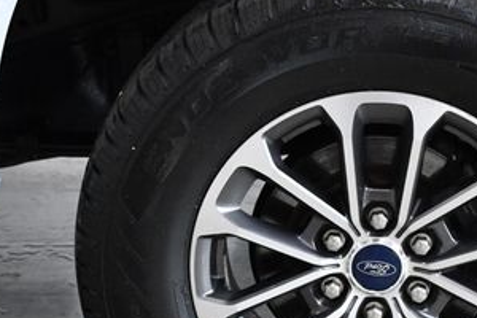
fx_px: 1471
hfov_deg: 18.3
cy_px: 246
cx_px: 358
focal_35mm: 111
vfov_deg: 12.3
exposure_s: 1/250
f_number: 9
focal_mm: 35
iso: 2500
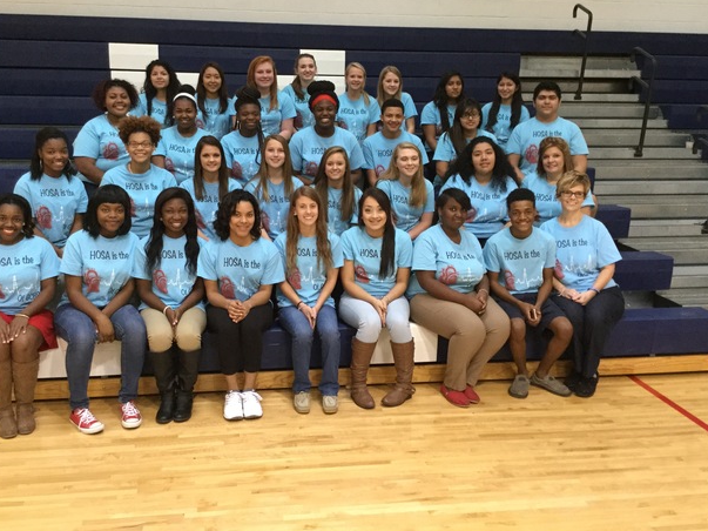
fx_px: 757
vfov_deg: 38.6
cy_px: 247
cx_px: 331
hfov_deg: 50.1
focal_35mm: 37
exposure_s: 1/30
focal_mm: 3.3
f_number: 2.4
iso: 160
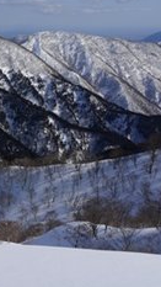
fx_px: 478
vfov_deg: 33.3
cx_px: -26
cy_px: 130
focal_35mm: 63
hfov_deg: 18.2
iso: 100
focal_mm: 35
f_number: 11
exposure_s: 1/400
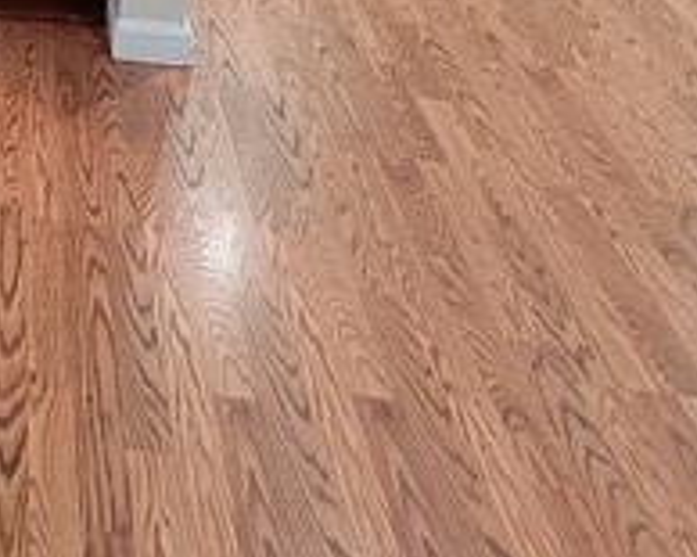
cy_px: -417
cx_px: -251
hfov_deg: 24.2
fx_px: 1381
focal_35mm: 67
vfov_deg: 18.4
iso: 320
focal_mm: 1.74
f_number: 2.2
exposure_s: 1/60
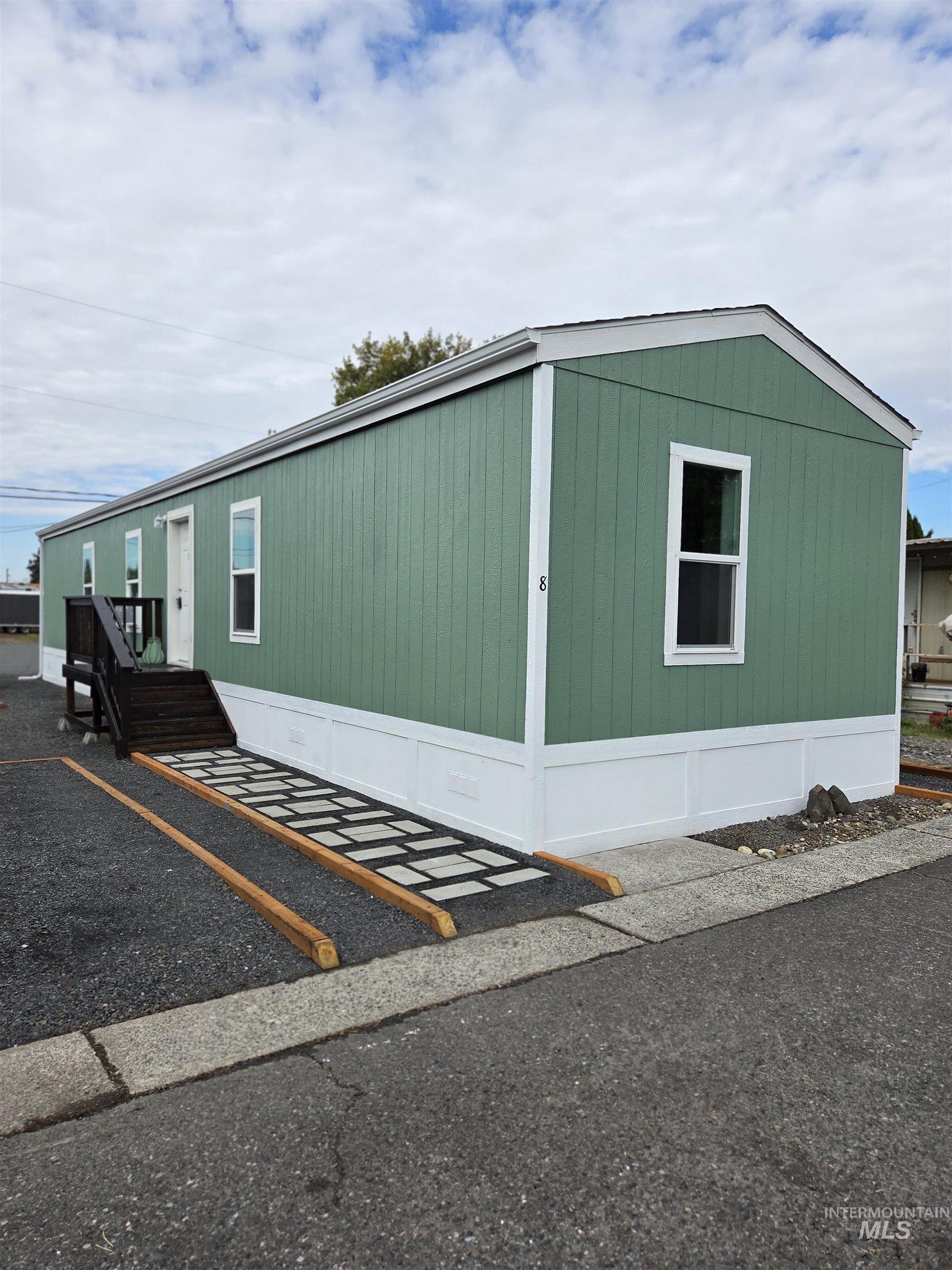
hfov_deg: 58.9
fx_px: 843
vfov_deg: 73.9
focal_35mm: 23
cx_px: 476
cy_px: 635
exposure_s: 1/3768
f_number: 1.8
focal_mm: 5.4
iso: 80
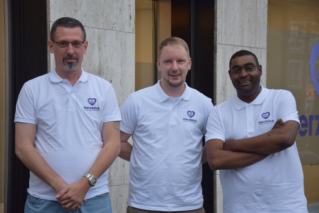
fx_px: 930
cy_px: 106
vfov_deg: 13.0
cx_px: 160
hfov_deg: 19.5
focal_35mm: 105
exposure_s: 1/125
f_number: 5.6
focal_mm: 70
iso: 400
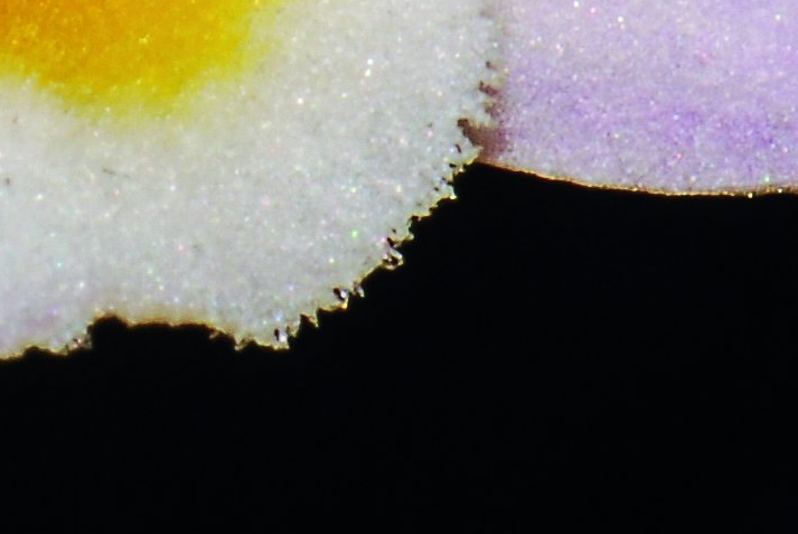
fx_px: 18987
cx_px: -133
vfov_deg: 1.6
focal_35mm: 856
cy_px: -291
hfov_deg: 2.4
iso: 320
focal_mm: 105
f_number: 29
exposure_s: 1/125
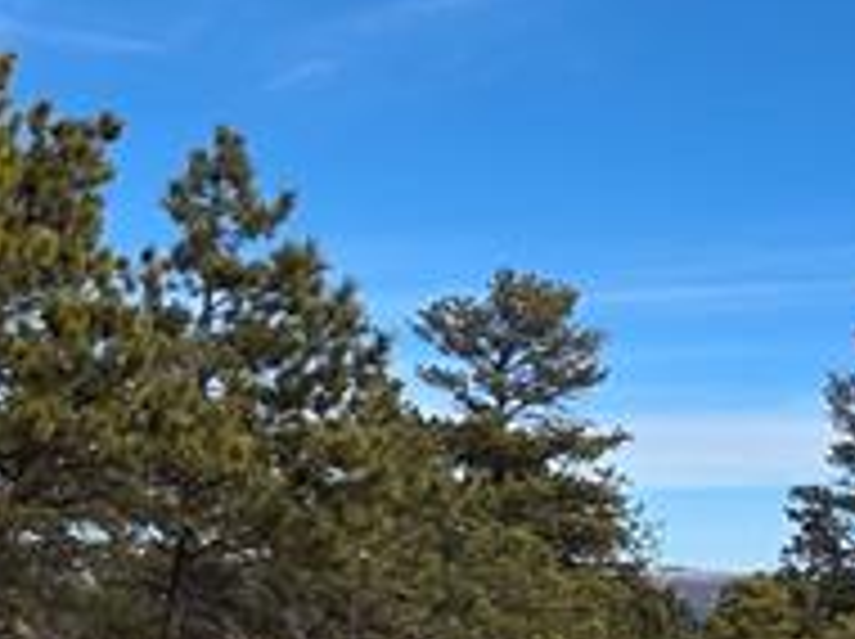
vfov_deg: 20.8
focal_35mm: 70
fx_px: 1727
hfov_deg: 26.7
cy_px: 484
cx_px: 58
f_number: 1.9
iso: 40
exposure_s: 1/1742
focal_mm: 2.2
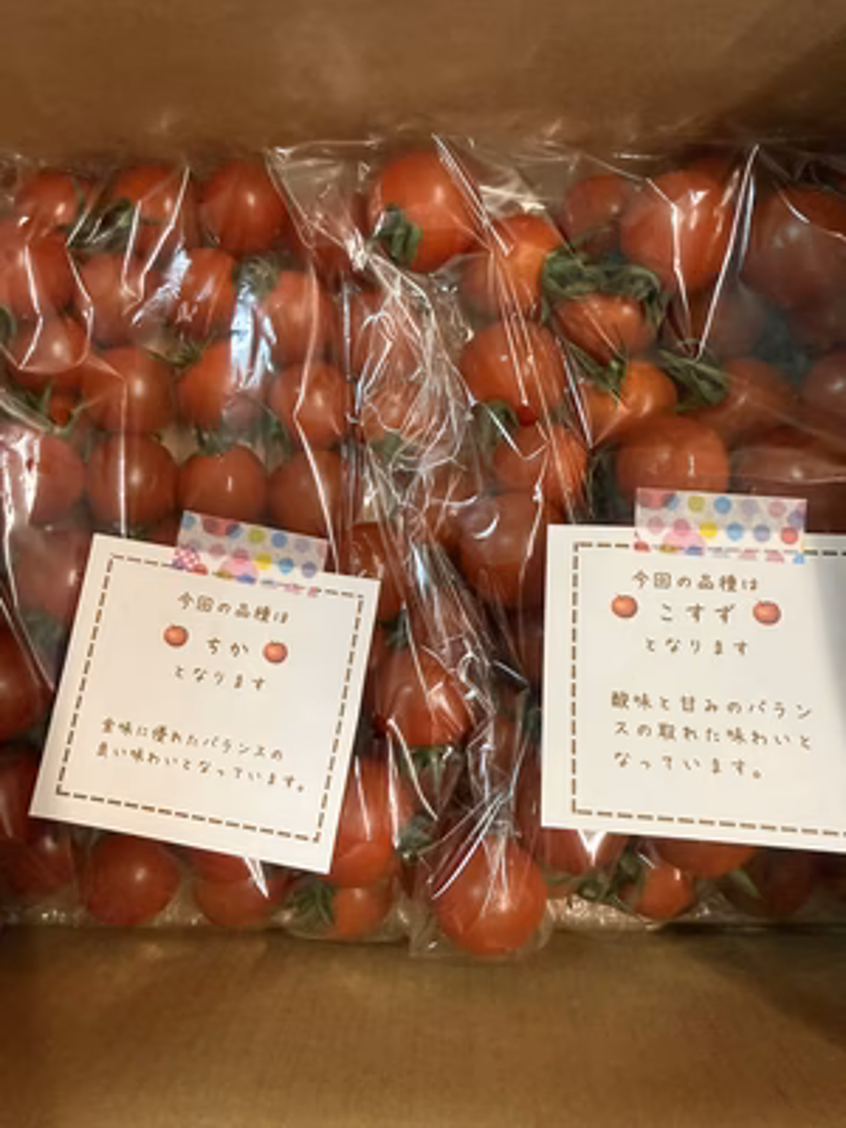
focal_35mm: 24
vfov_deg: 71.6
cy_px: 564
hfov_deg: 56.8
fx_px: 782
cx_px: 423
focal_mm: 2.22
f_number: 2.2
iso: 400
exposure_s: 1/50
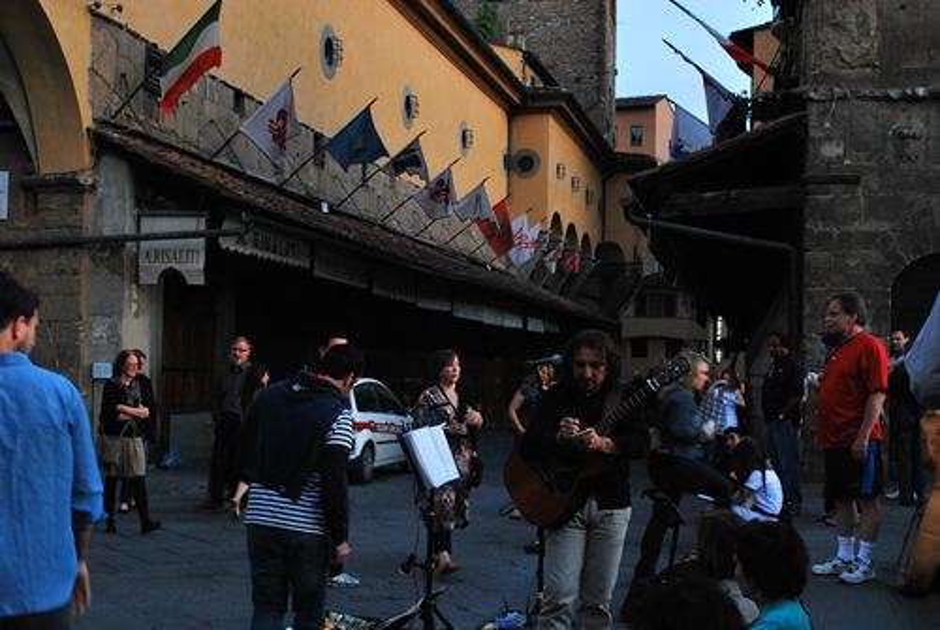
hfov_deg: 41.1
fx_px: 1255
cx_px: 470
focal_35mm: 48
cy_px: 315
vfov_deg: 28.2
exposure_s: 1/25
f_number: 8
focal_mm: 32
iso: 800
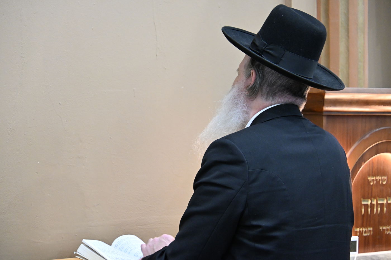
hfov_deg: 13.3
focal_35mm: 154
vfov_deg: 8.9
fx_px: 1678
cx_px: 196
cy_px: 130
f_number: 5.3
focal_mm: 103
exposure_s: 1/125
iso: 3200
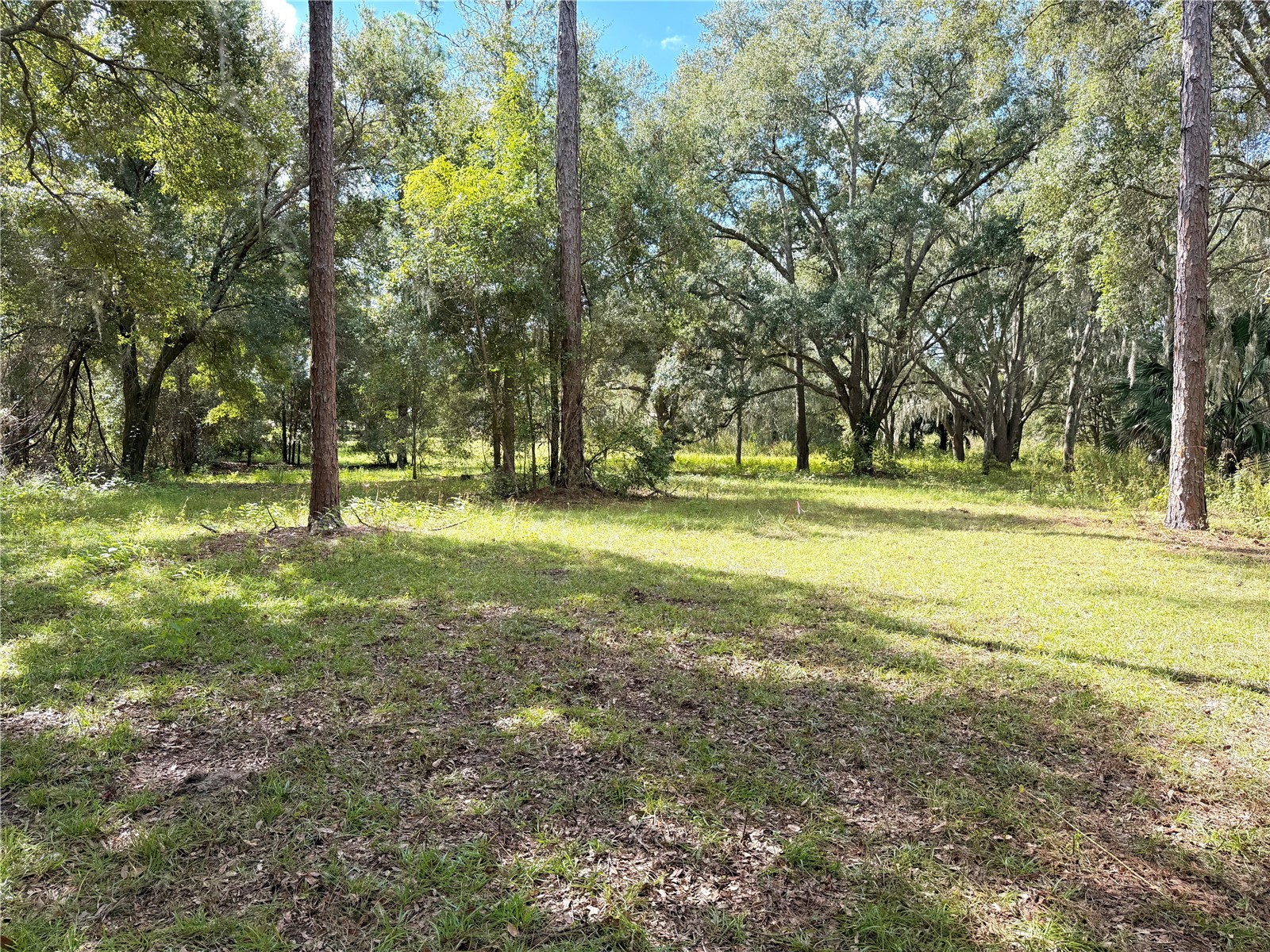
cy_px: 476
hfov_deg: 71.6
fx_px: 881
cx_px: 635
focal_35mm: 24
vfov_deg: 56.8
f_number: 1.78
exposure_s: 1/813
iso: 100
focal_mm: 6.76
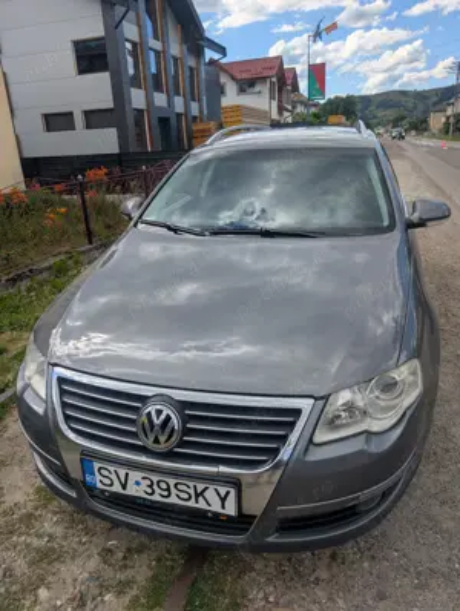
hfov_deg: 57.0
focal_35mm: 24
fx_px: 424
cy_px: 306
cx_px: 230
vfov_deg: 71.5
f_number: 1.68
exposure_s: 1/737
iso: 20
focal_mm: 6.9
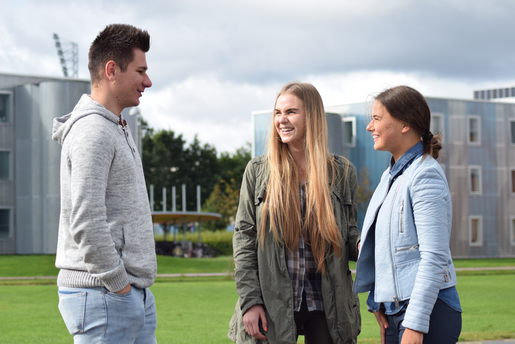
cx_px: 258
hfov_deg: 19.5
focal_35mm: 105
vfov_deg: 13.0
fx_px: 1502
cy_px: 172
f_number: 5.6
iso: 200
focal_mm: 70
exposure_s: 1/500
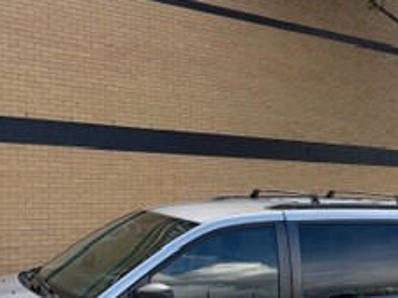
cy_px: 173
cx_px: 217
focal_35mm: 68
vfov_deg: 21.6
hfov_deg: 28.6
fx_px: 781
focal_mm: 6.76
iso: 100
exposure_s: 1/1271
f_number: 1.78
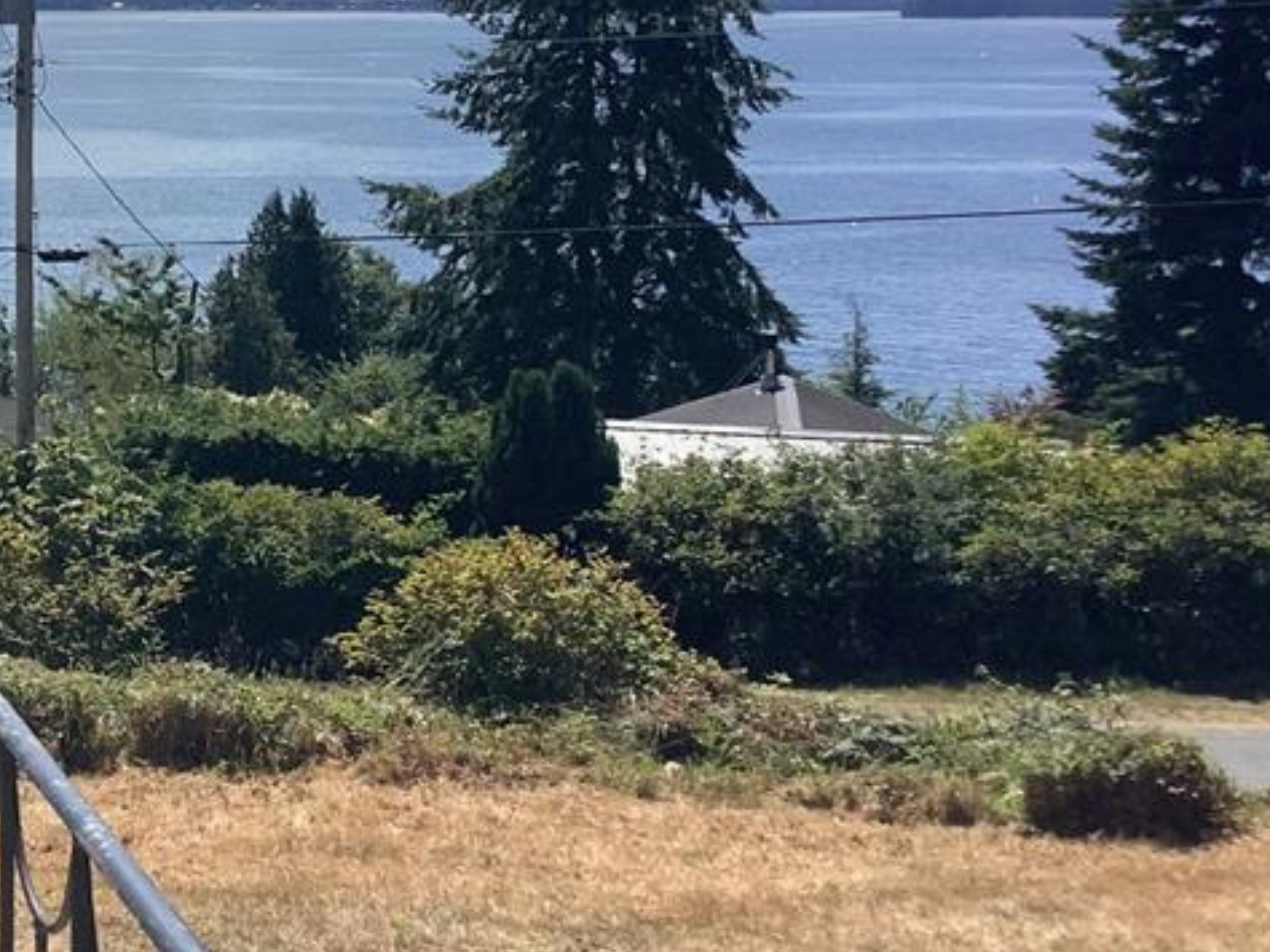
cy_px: 225
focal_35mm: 67
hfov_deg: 28.1
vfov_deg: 21.7
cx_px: 166
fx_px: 2457
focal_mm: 3.3
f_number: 2.4
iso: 25
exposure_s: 1/1942
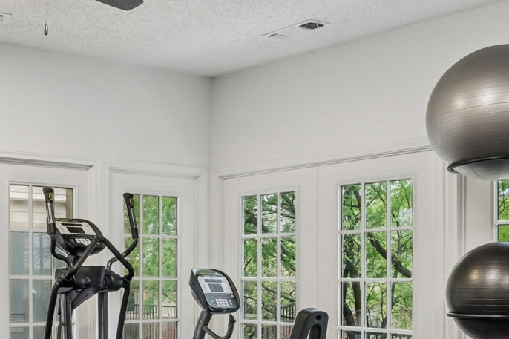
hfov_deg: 33.4
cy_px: 299
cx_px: 32
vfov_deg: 23.6
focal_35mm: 56
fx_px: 792
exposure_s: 1/2
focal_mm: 10
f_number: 8
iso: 160
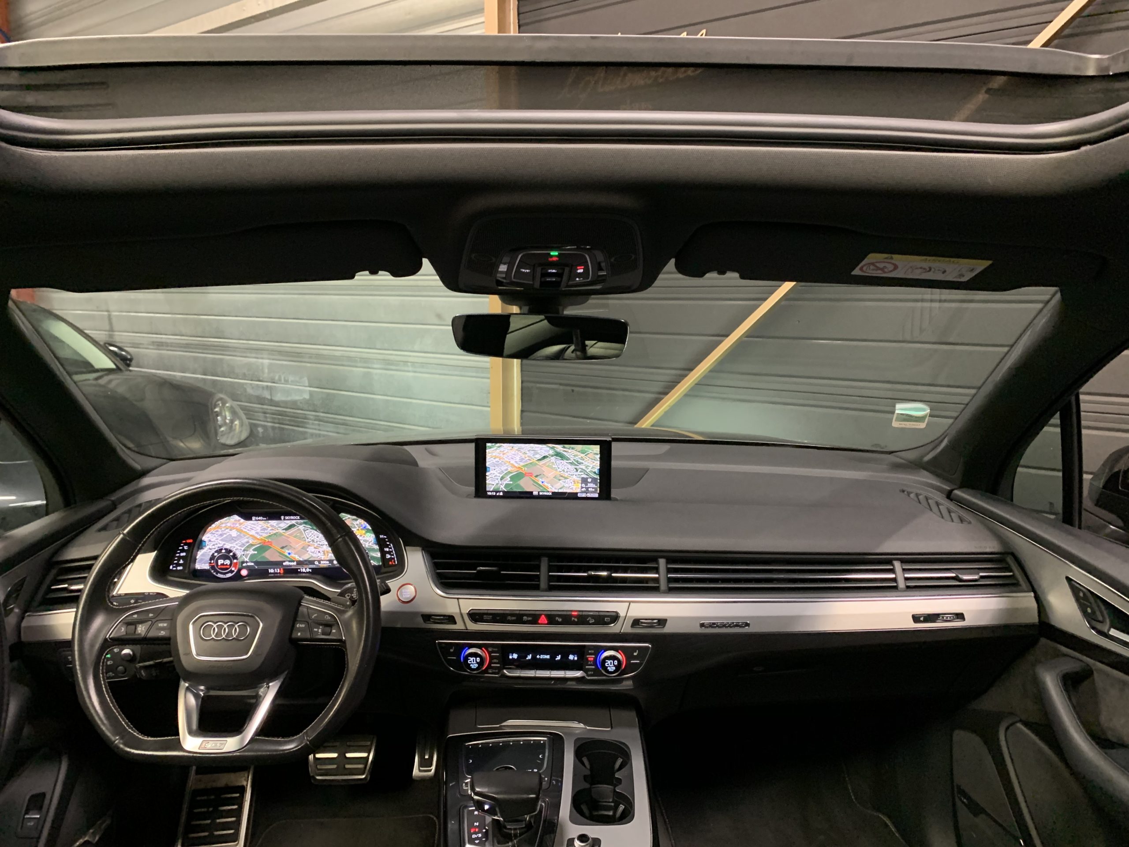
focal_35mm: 26
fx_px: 848
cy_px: 424
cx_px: 564
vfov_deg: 53.1
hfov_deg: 67.3
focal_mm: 4.25
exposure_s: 1/25
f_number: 1.8
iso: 500
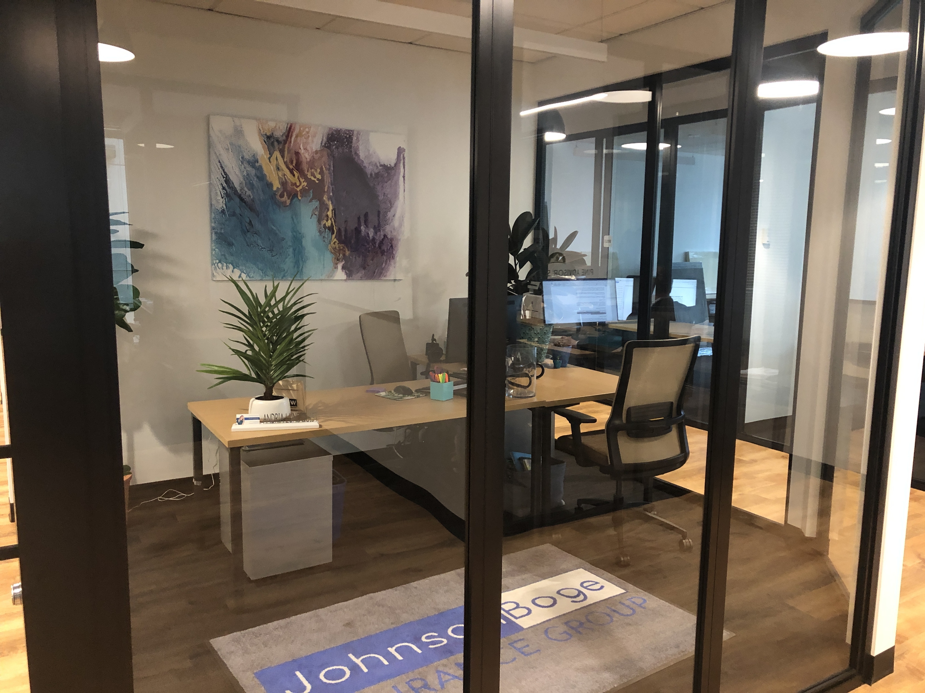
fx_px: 748
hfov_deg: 63.4
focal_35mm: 28
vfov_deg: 49.7
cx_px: 462
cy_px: 346
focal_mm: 3.99
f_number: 1.8
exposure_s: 1/15
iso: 100
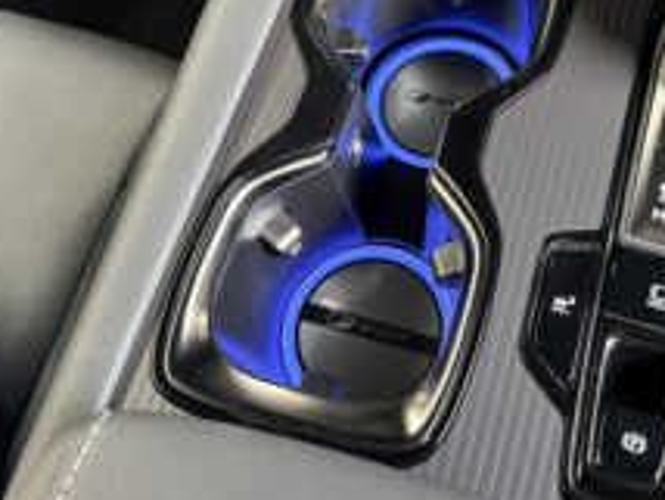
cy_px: 107
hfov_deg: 44.2
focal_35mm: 42
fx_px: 808
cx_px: 437
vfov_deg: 33.5
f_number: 1.78
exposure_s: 1/50
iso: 640
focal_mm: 6.76
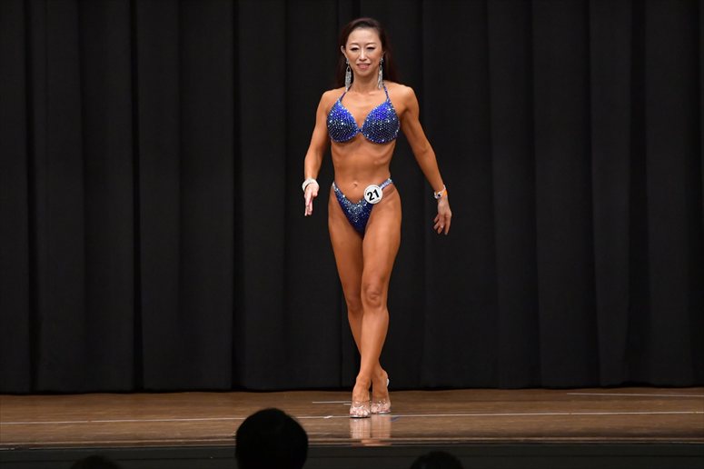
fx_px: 4398
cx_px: 352
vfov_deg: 6.1
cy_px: 234
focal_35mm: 225
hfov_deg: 9.2
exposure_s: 1/400
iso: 6400
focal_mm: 150
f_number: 5.6
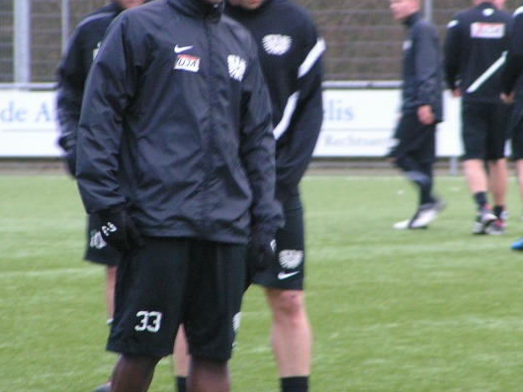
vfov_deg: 3.6
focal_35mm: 410
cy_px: 134
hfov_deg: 4.8
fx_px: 6196
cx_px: 264
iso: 200
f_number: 3.5
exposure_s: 1/50
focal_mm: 41.4
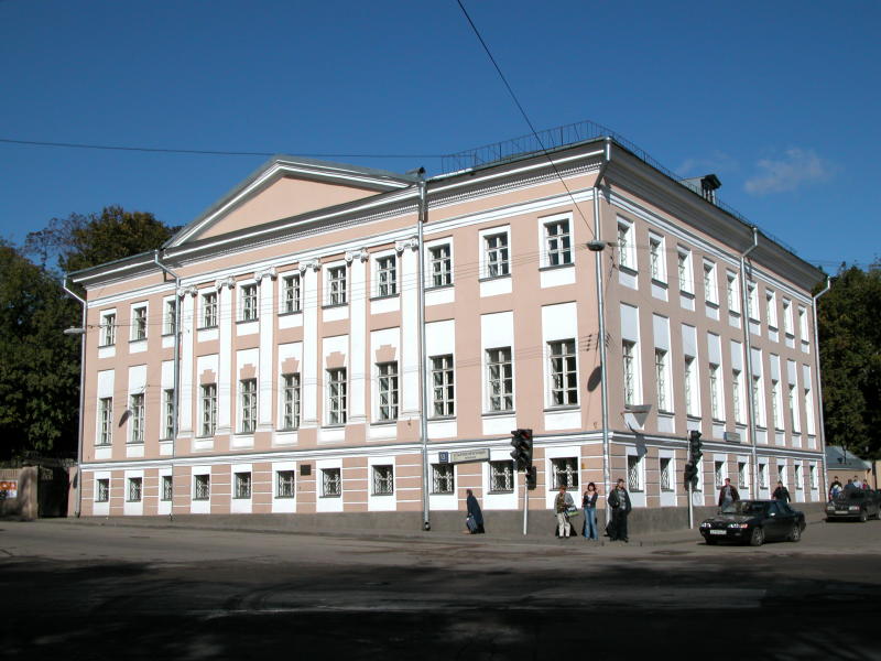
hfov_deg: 49.0
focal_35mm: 38
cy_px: 330
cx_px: 440
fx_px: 967
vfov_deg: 37.7
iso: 100
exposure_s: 1/756
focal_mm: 10
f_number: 7.2
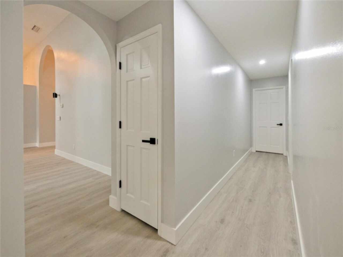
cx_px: 172
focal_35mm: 14
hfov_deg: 102.1
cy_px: 128
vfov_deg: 85.7
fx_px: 139
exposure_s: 1/60
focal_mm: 7
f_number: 4
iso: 2000
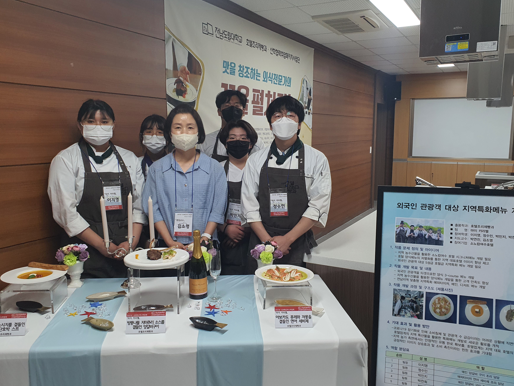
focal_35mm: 30
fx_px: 445
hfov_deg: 59.9
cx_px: 248
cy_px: 198
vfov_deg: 46.8
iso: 200
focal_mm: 4.3
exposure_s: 1/120
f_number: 2.4
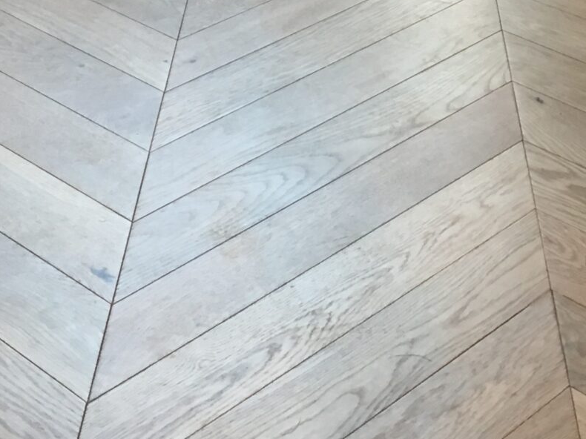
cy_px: -232
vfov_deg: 14.6
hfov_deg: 20.7
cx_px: 426
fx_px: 1591
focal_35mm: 94
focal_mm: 4.15
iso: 125
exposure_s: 1/33
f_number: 2.2
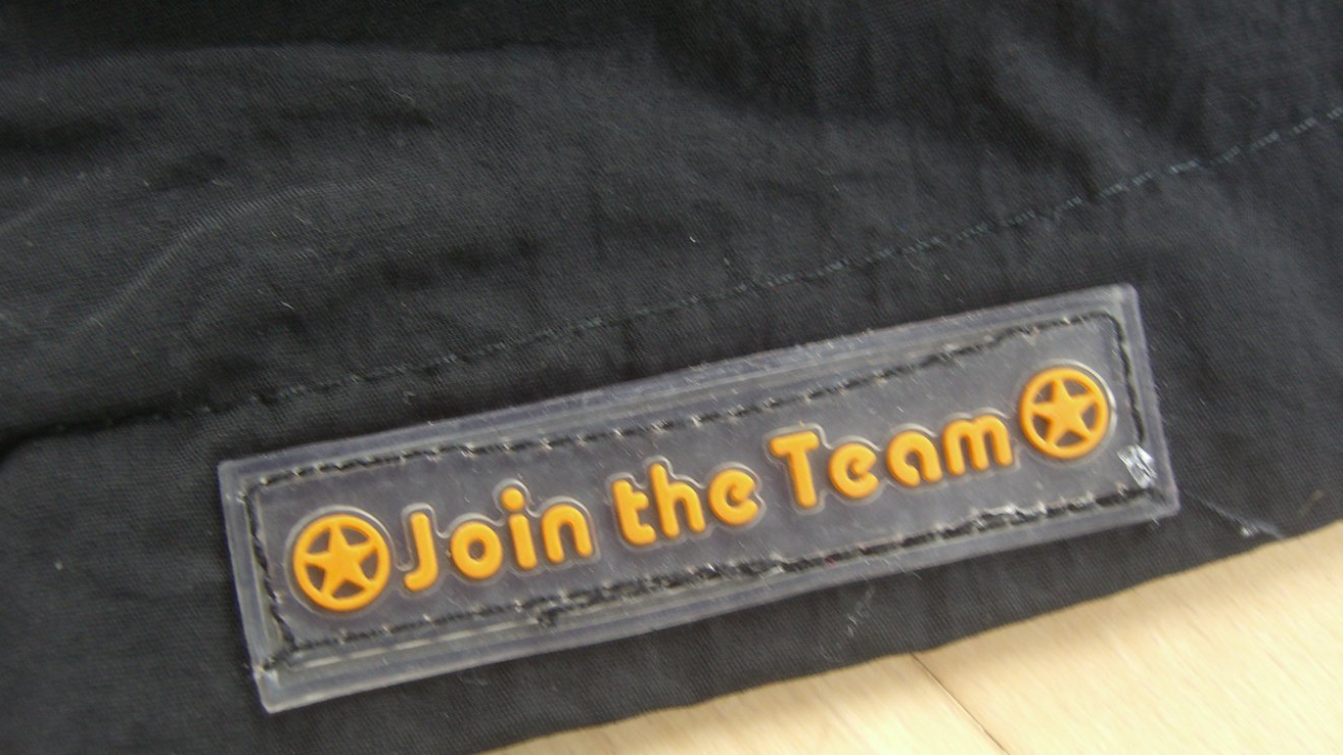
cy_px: 422
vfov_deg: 28.3
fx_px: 1496
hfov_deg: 48.4
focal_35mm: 42
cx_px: 663
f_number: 2.8
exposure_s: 1/25
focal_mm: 7.9
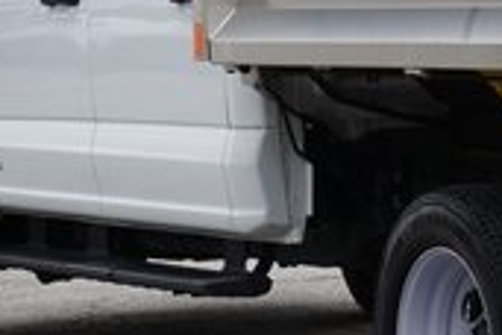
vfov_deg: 5.1
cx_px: 684
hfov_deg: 7.5
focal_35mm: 270
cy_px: 19
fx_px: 3765
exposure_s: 1/100
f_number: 8
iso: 100
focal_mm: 72
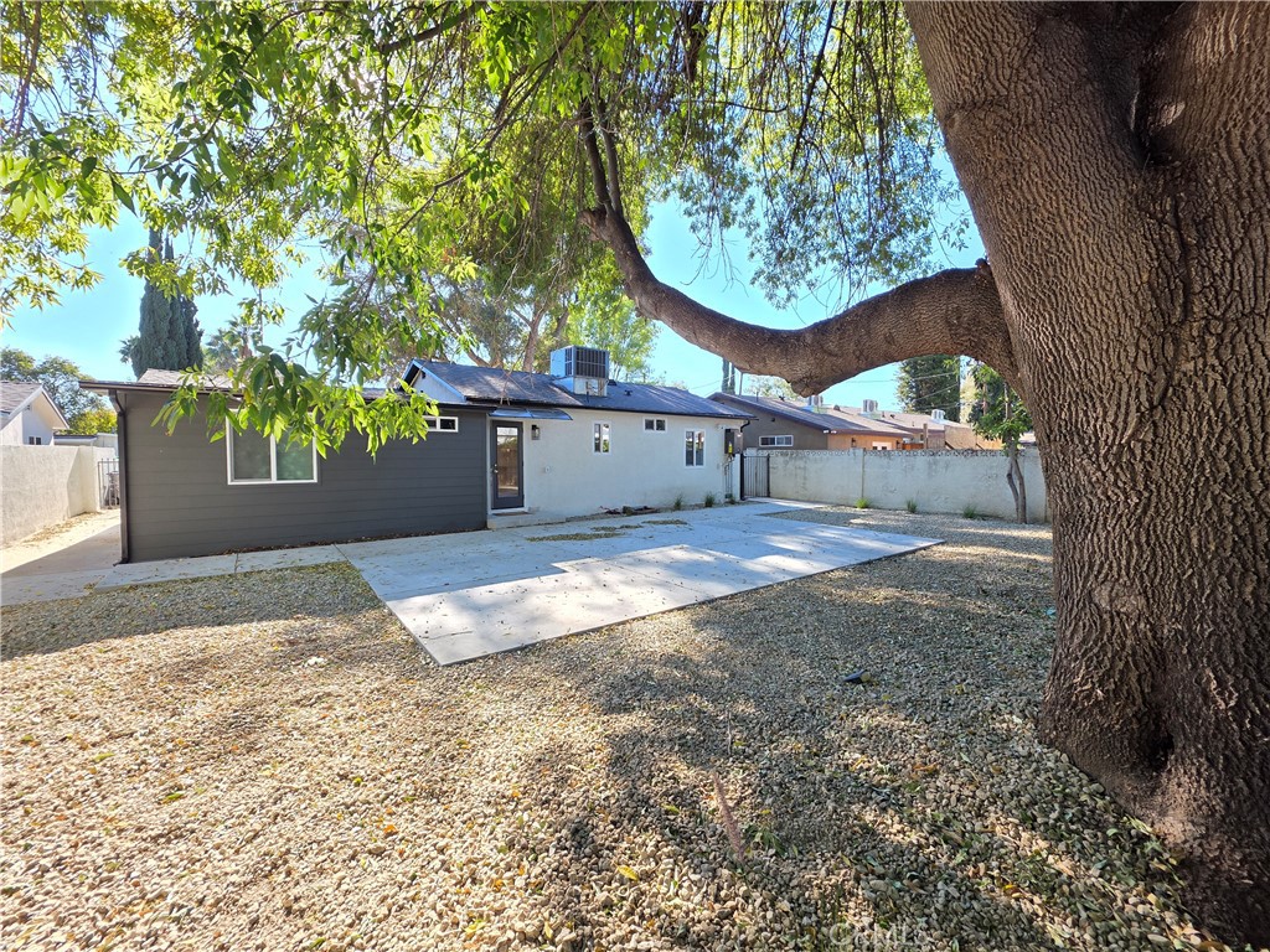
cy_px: 476
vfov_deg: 89.9
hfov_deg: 106.2
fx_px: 477
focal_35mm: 13
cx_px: 635
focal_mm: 2.2
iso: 40
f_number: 1.9
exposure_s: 1/255
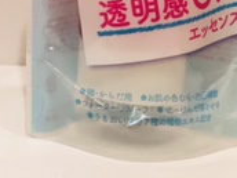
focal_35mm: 104
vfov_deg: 13.0
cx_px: -135
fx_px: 712
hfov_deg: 16.8
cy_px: -131
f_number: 1.8
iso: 20
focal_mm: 3.99
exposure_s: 1/120
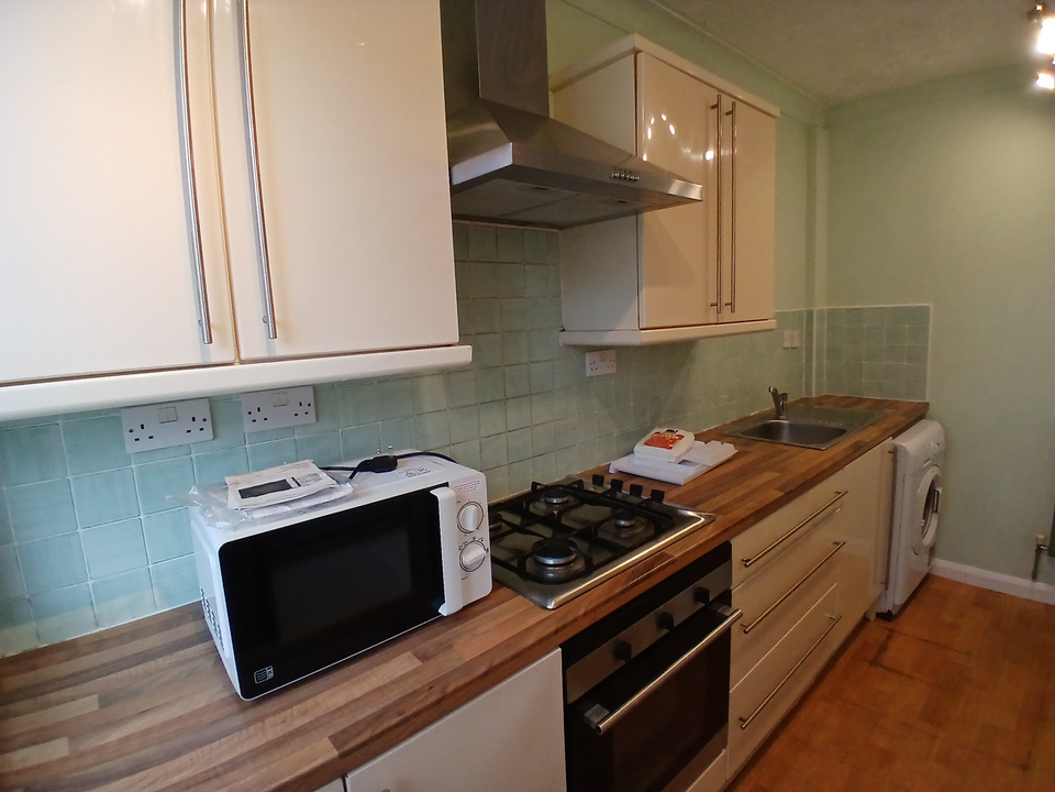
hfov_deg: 91.0
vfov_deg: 74.7
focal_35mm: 17
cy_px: 396
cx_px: 528
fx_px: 518
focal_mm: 1.4
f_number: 2.2
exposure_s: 1/50
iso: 125
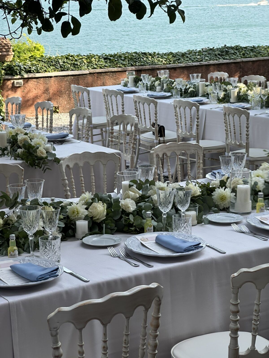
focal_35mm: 77
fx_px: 798
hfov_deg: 19.1
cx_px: 134
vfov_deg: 25.3
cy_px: 179
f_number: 2.8
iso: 40
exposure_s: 1/99
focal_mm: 9
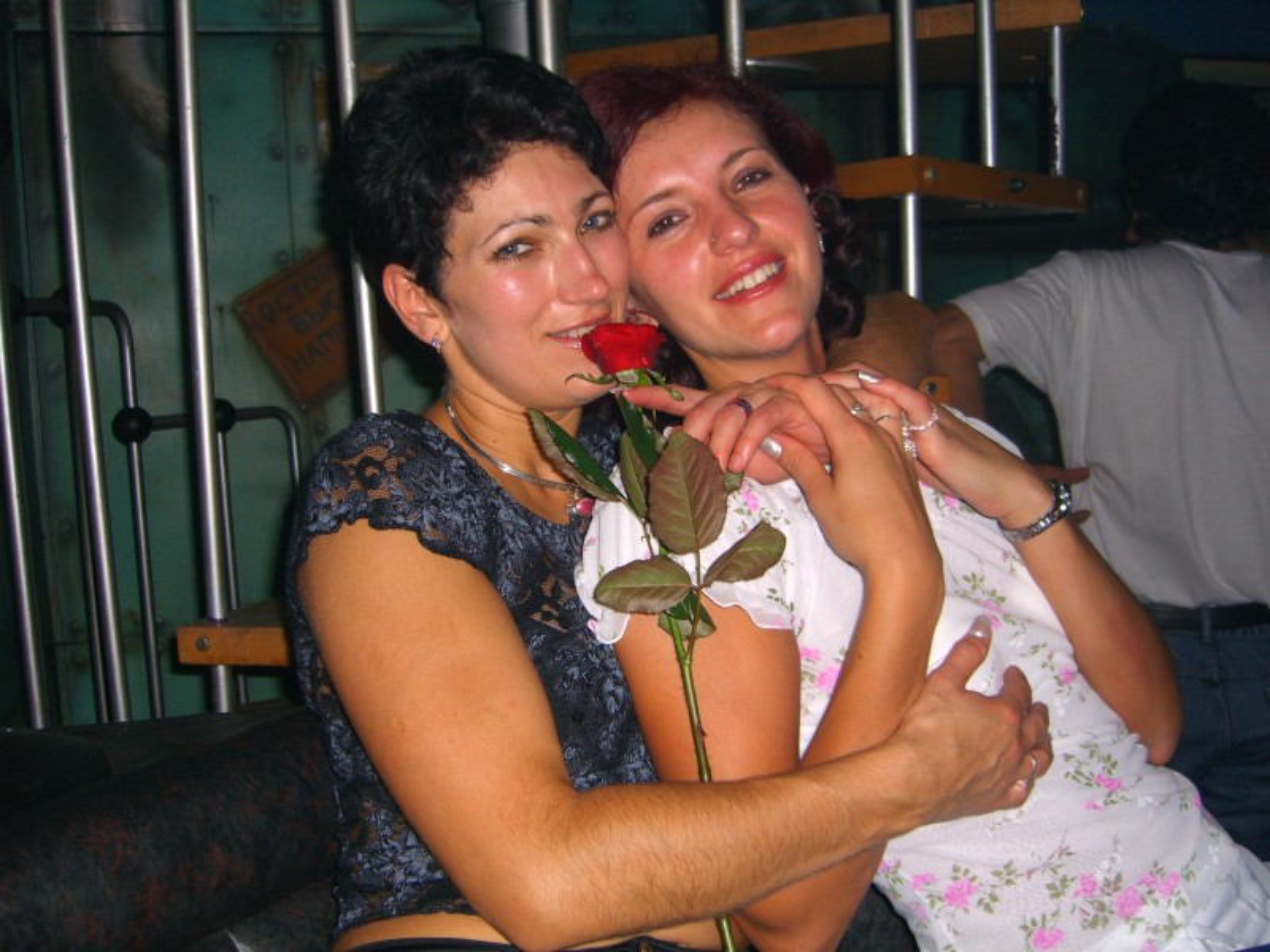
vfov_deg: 37.7
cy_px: 476
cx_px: 635
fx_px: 1394
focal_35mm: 38
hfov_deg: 49.0
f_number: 2.8
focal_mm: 7.9
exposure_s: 1/60
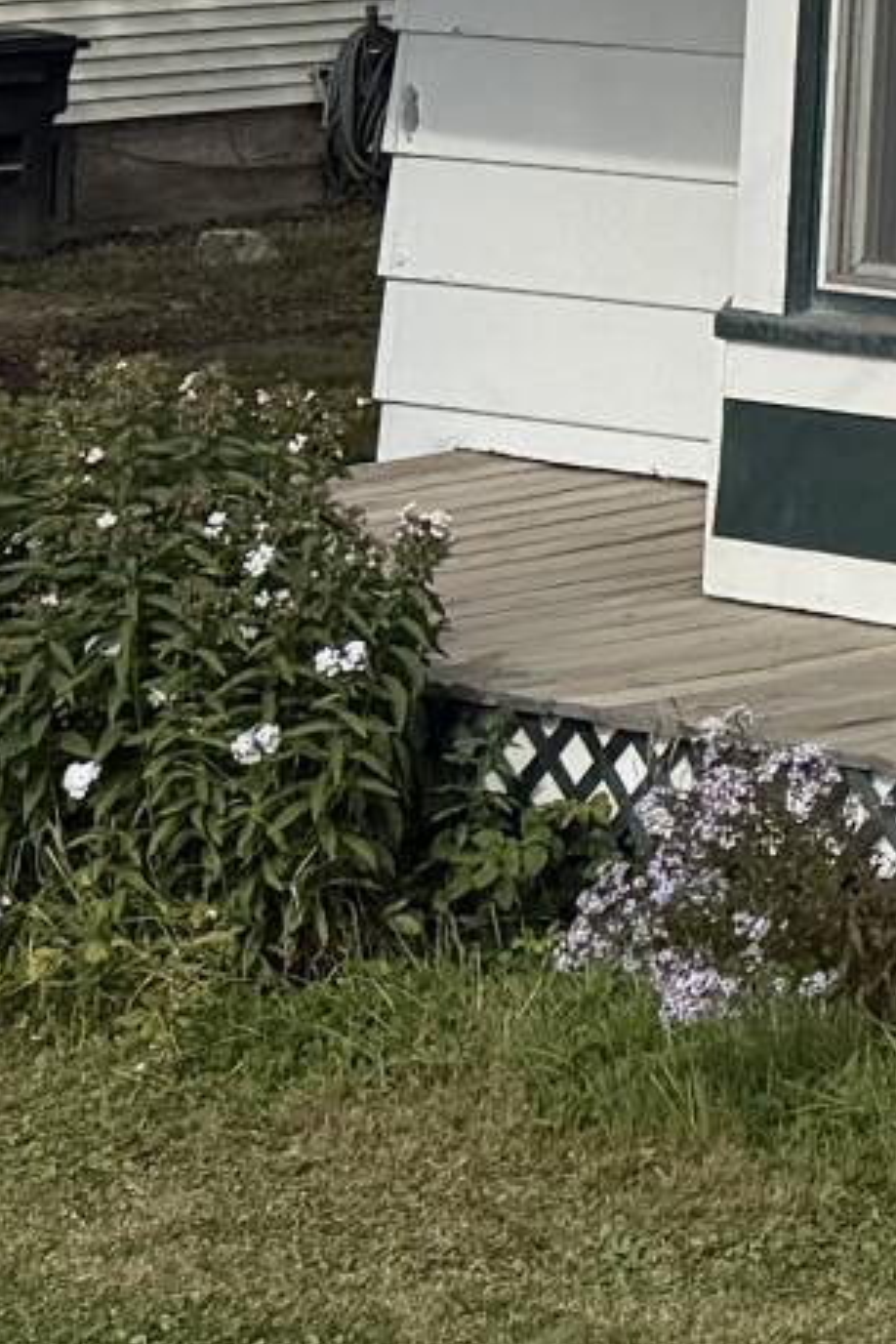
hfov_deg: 6.8
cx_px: 3379
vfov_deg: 11.8
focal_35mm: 163
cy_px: -911
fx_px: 6085
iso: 80
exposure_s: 1/5319
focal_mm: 6.76
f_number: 1.78
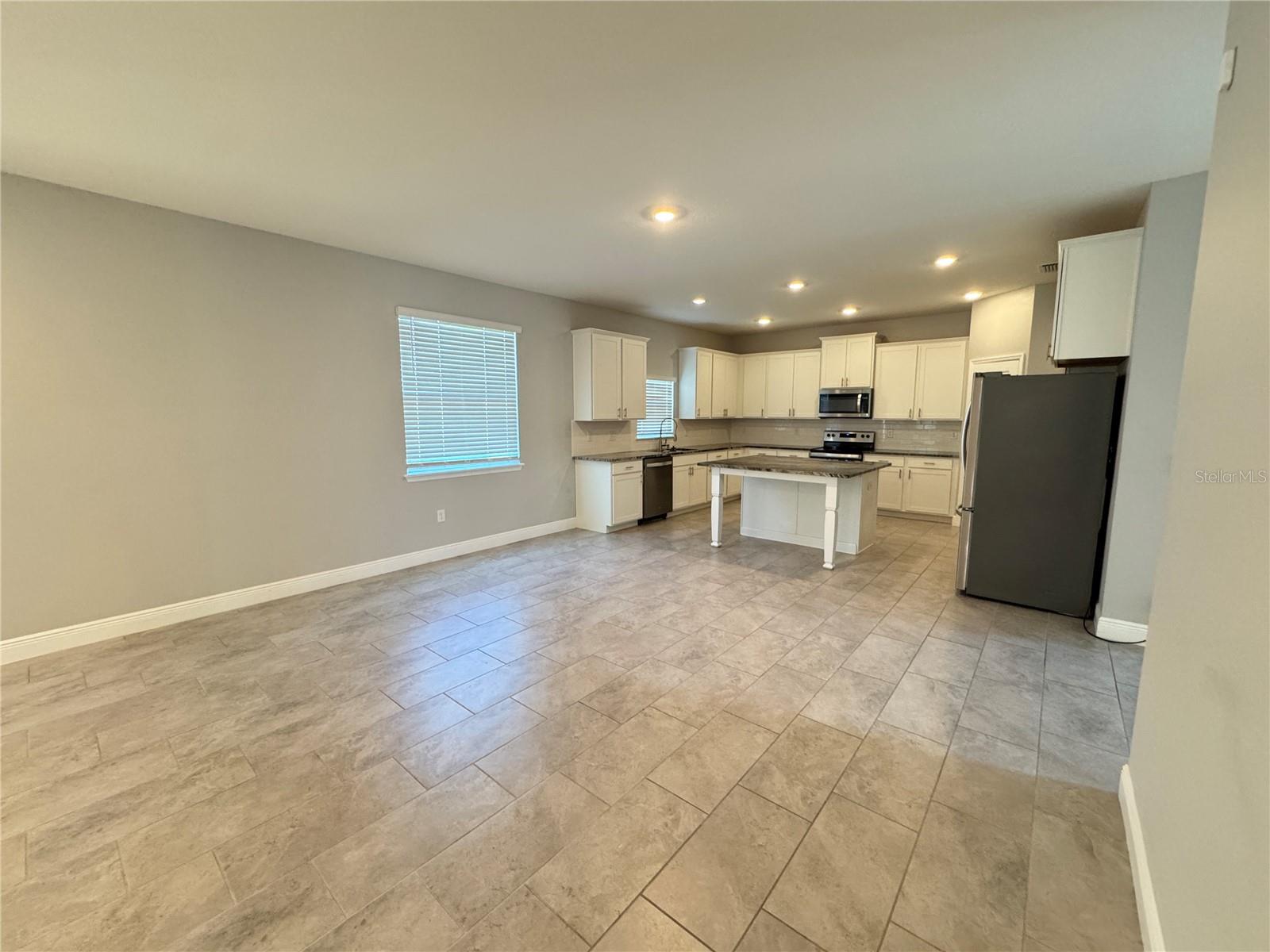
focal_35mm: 14
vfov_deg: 85.7
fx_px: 514
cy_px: 476
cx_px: 635
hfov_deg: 102.1
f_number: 2.2
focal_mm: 2.22
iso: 400
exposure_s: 1/60
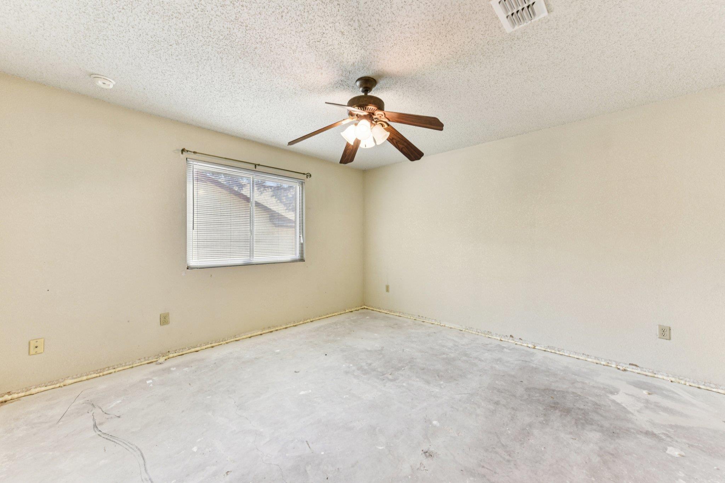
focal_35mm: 14
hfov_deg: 104.2
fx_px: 282
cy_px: 242
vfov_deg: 81.2
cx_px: 362
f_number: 8
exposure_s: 1/8
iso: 250
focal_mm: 14
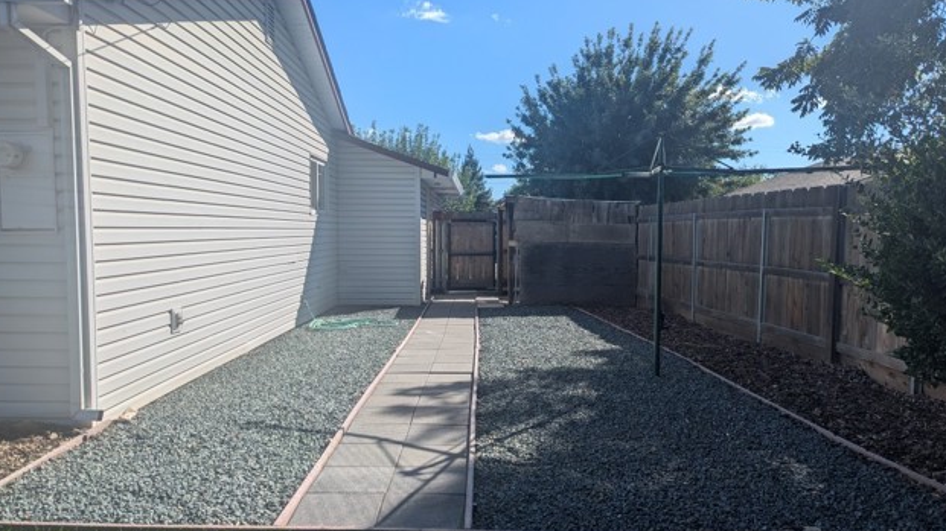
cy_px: 263
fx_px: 677
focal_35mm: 27
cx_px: 469
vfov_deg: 42.9
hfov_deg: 69.9
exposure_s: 1/2262
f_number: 1.85
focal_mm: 6.81
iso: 45
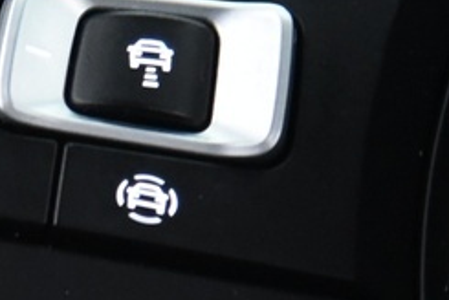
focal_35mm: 627
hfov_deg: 3.3
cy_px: 150
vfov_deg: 2.2
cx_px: -130
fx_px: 7829
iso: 4000
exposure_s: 1/25
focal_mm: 95
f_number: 4
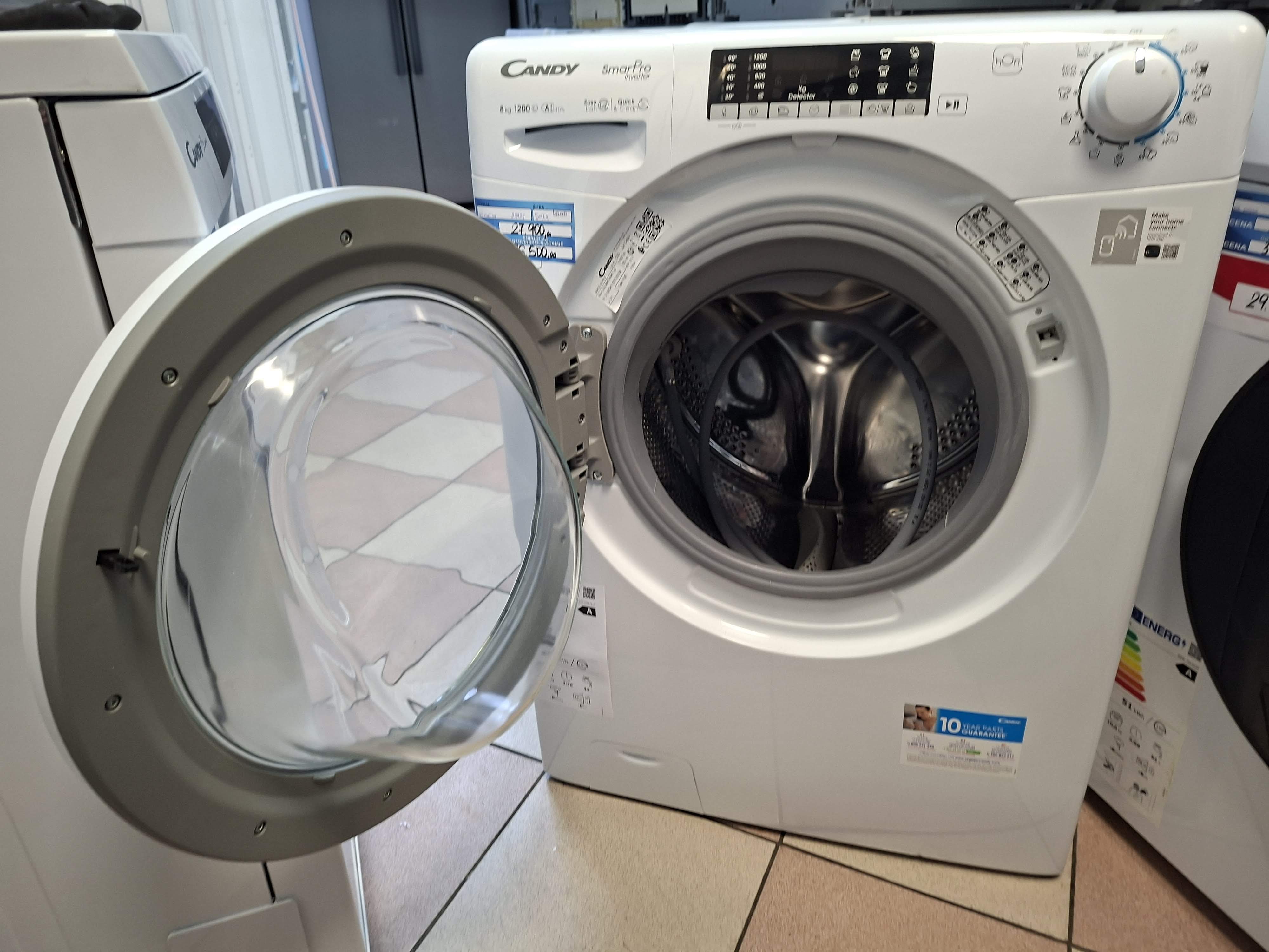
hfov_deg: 73.9
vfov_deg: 58.9
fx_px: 843
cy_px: 476
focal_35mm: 23
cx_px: 634
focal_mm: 5.54
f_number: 1.8
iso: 250
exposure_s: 1/33
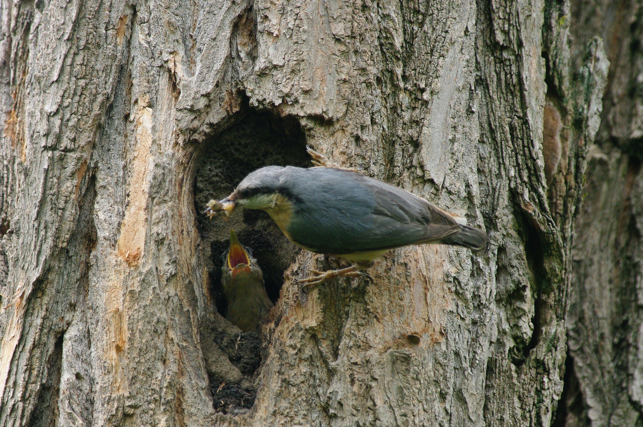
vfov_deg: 3.0
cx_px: 322
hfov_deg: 4.6
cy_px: 214
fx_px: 8028
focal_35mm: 450
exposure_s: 1/500
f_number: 5.6
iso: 800
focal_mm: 300
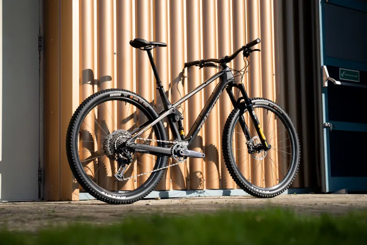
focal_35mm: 70
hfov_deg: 28.8
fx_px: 713
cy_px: 122
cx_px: 184
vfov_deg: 19.4
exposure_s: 1/5000
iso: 200
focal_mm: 70
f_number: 2.8
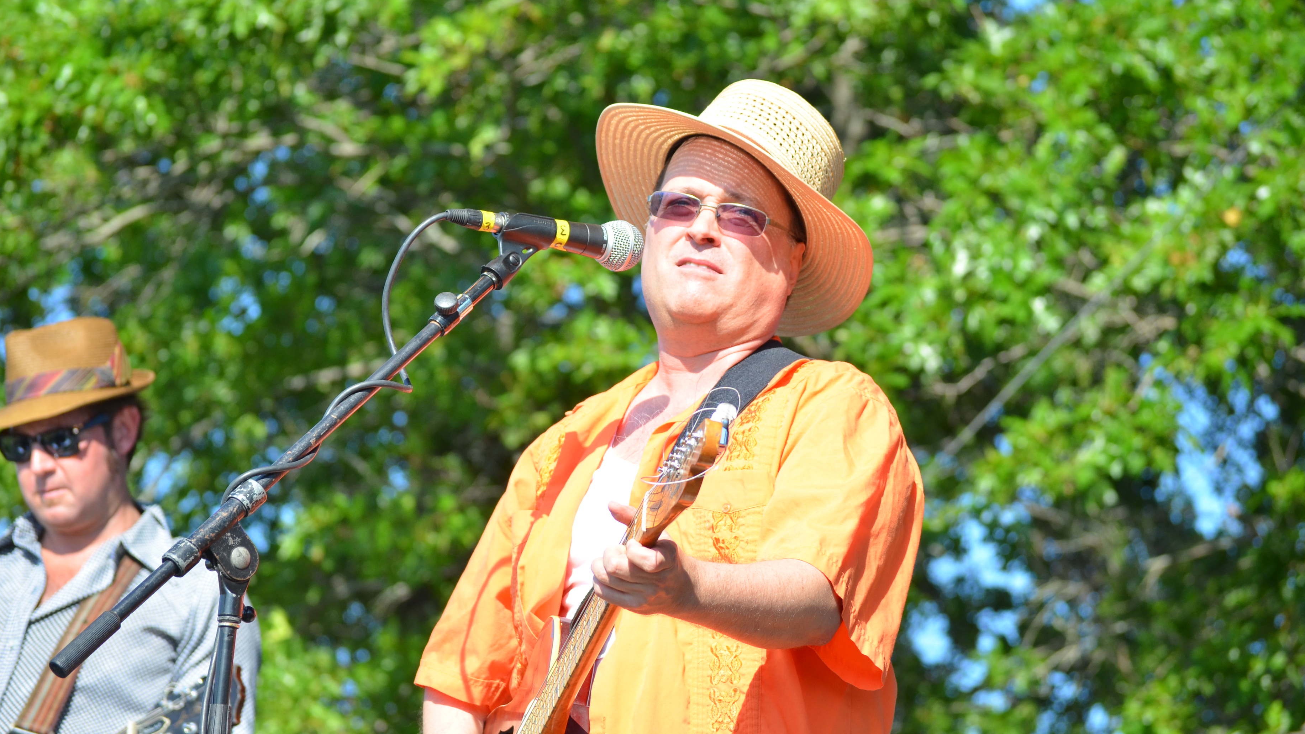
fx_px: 4102
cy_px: 392
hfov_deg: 18.1
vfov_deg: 10.2
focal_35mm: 119
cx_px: 655
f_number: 4.2
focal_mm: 75
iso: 400
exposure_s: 1/1000
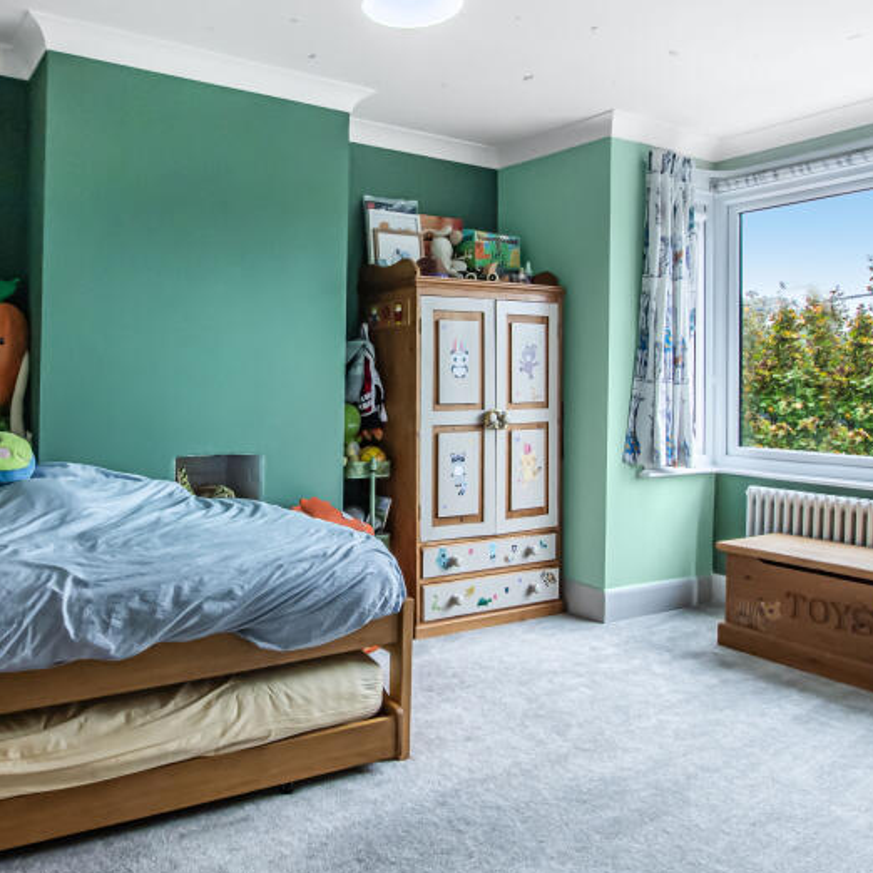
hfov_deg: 62.0
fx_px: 713
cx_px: 321
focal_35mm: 25
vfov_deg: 62.8
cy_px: 396
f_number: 9
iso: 320
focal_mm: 10
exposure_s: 1/25
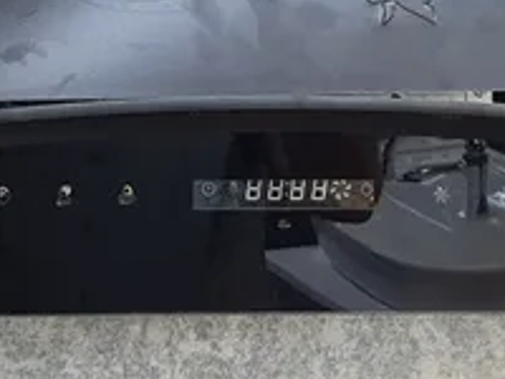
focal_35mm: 83
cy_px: -63
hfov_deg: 23.6
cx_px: 260
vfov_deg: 17.1
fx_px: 1211
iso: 200
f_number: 1.7
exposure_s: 1/100
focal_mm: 4.32
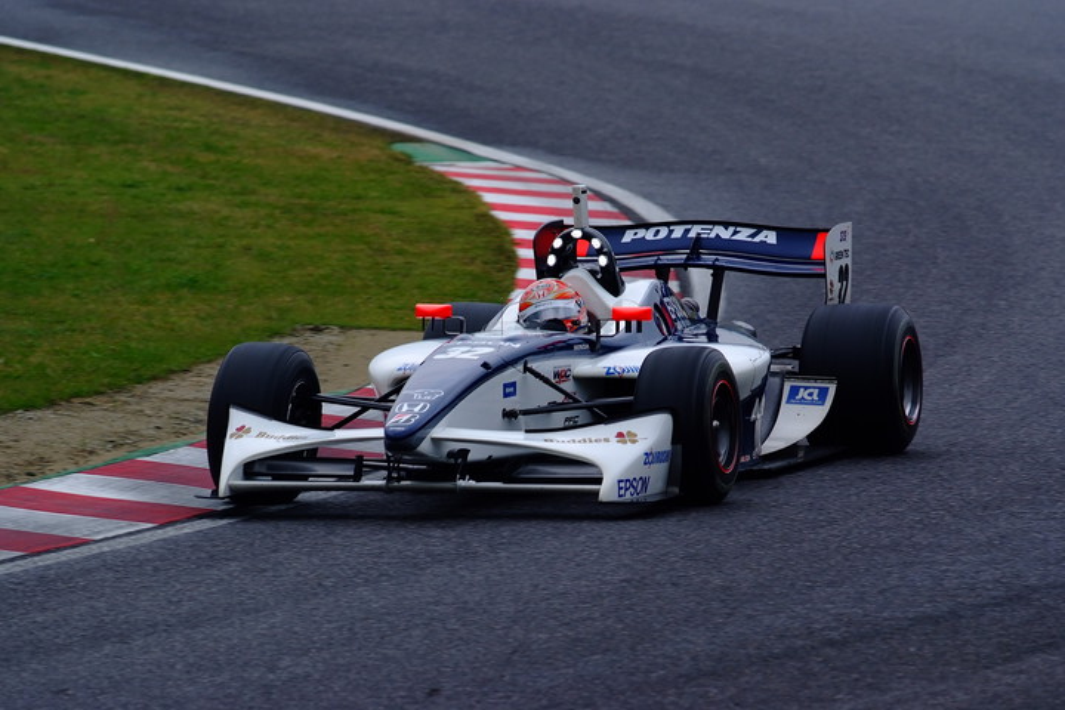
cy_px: 355
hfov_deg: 4.6
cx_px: 532
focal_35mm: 450
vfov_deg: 3.1
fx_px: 13311
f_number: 5.6
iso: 400
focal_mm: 300
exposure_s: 1/500
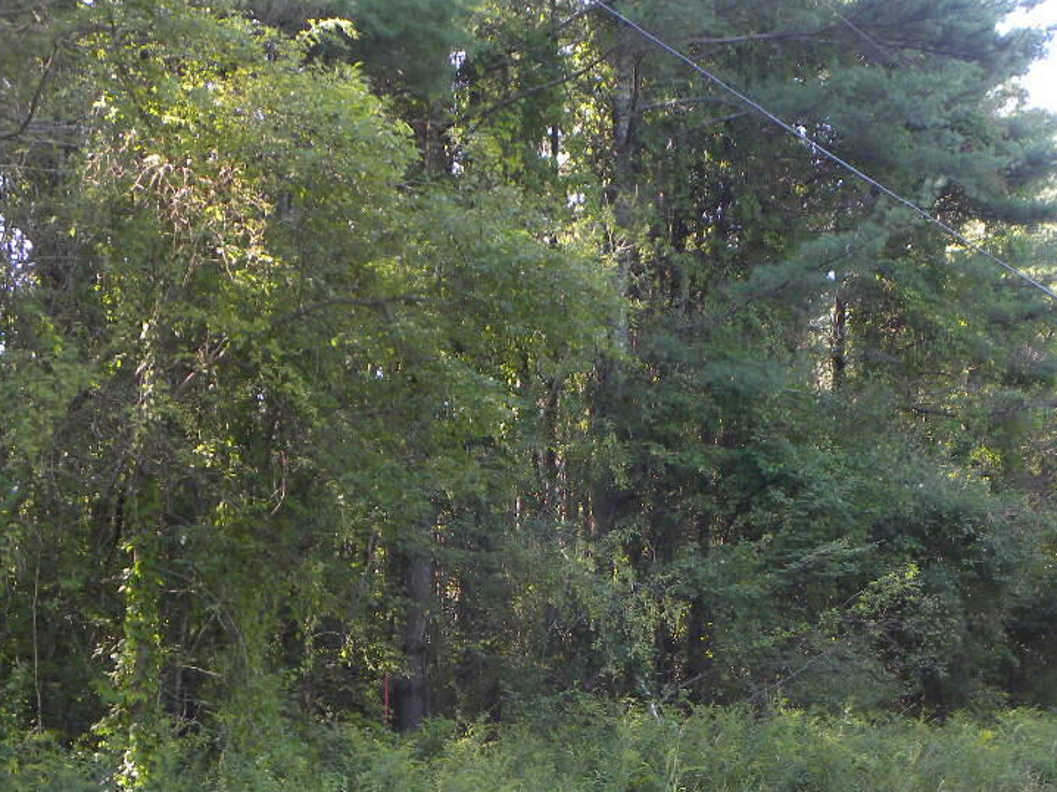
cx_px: 713
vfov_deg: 21.8
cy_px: 679
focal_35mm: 66
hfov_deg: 29.2
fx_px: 2015
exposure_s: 1/74.4
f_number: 3.2
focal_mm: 6.6
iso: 156
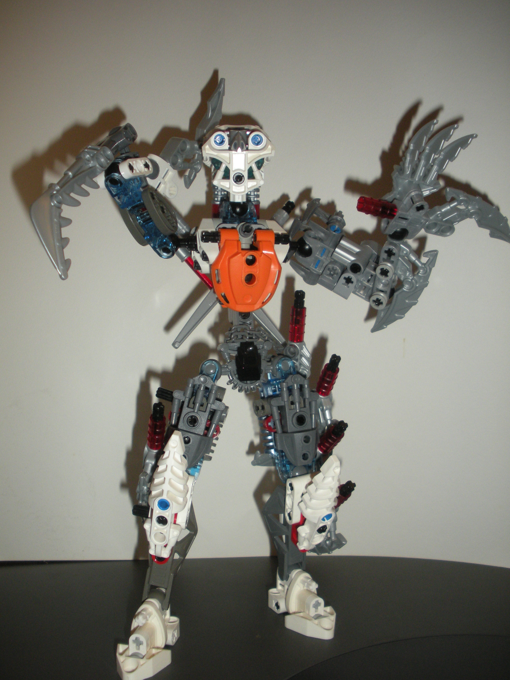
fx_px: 688
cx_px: 255
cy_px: 340
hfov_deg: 40.7
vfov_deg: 52.6
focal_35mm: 35
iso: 200
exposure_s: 1/60
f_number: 3.5
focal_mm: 6.3
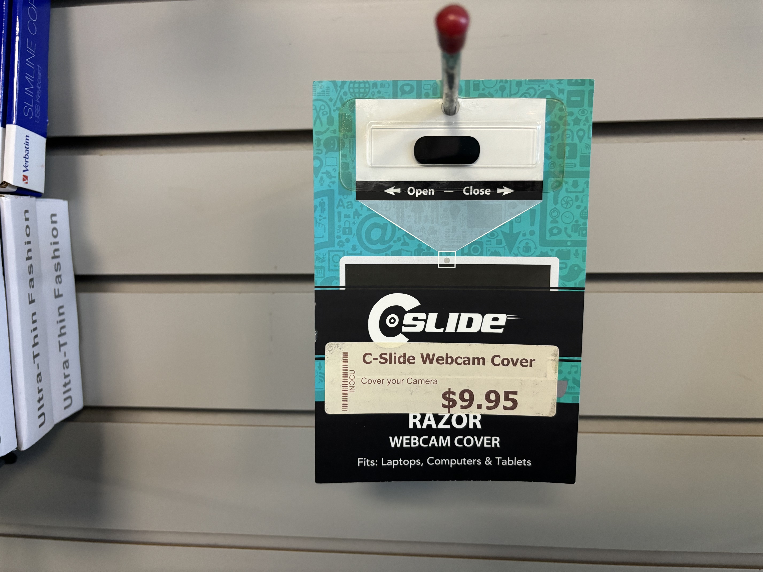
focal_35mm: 26
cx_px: 382
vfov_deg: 53.1
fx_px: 573
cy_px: 286
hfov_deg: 67.3
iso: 400
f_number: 1.6
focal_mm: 5.96
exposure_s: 1/60
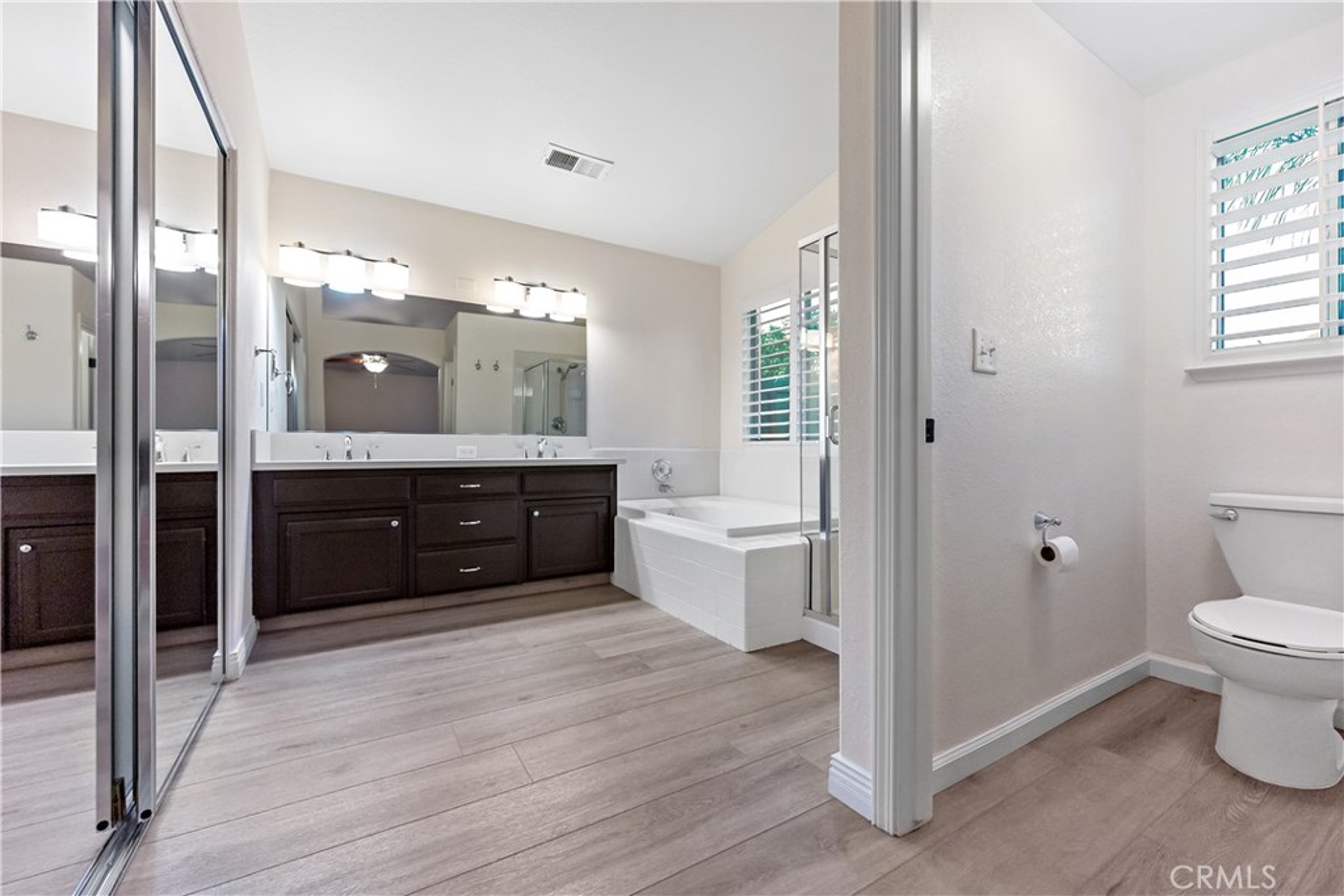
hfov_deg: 104.2
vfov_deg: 81.2
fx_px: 523
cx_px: 672
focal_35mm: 14
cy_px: 448
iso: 1000
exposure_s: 1/160
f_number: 4
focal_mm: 14
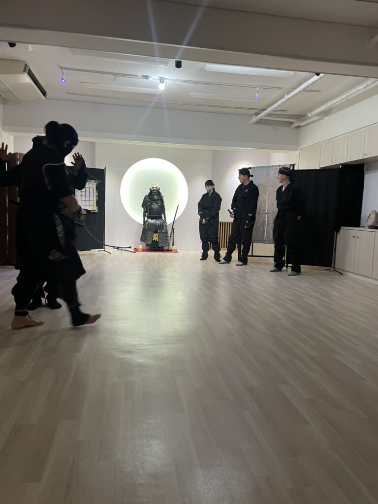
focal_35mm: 26
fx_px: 379
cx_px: 189
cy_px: 252
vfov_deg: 67.3
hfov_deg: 53.1
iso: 125
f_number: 1.6
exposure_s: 1/50
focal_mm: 4.2
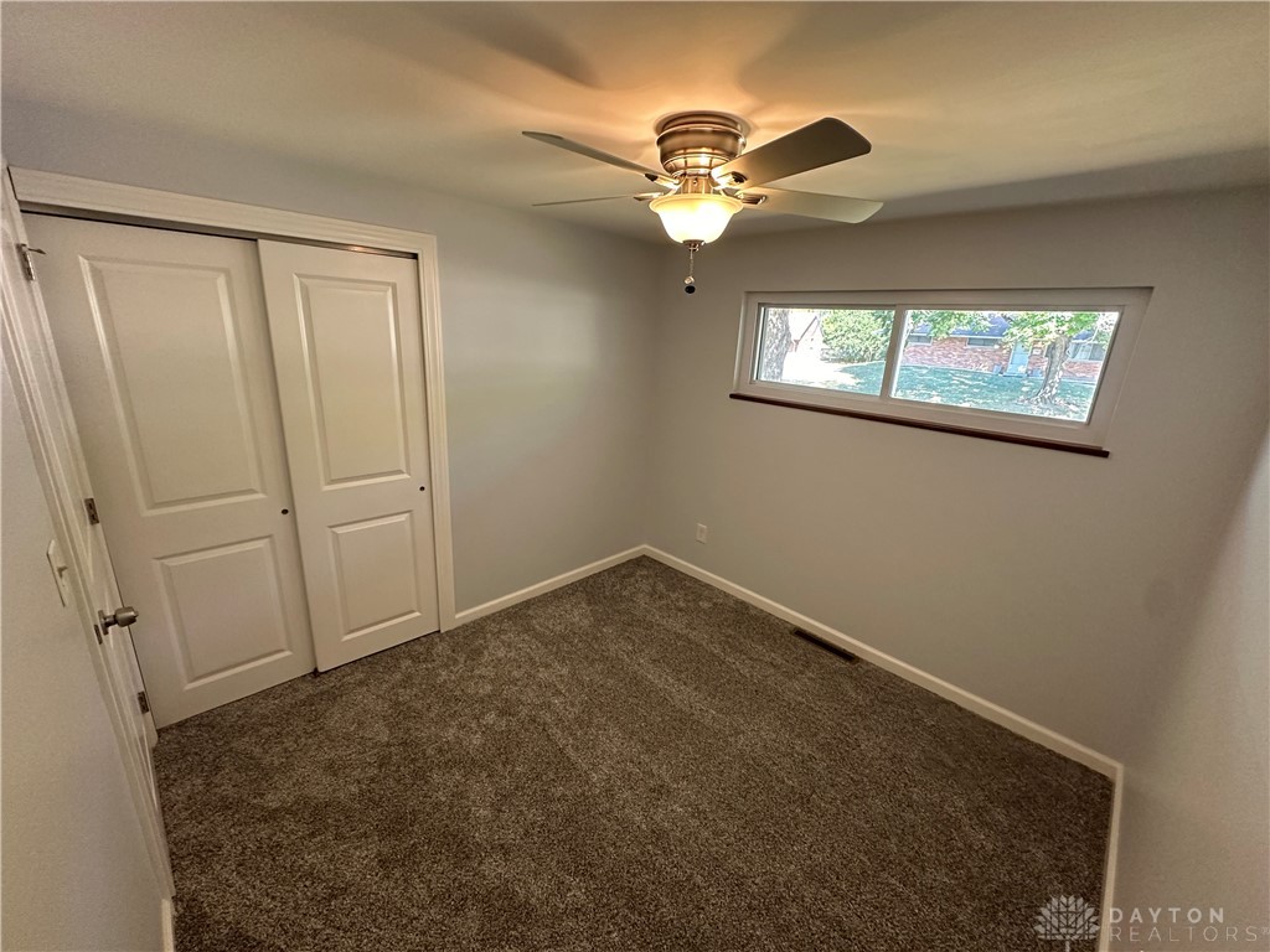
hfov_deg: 102.1
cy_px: 476
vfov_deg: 85.7
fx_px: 514
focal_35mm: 14
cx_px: 635
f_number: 2.2
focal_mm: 2.22
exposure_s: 1/120
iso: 320
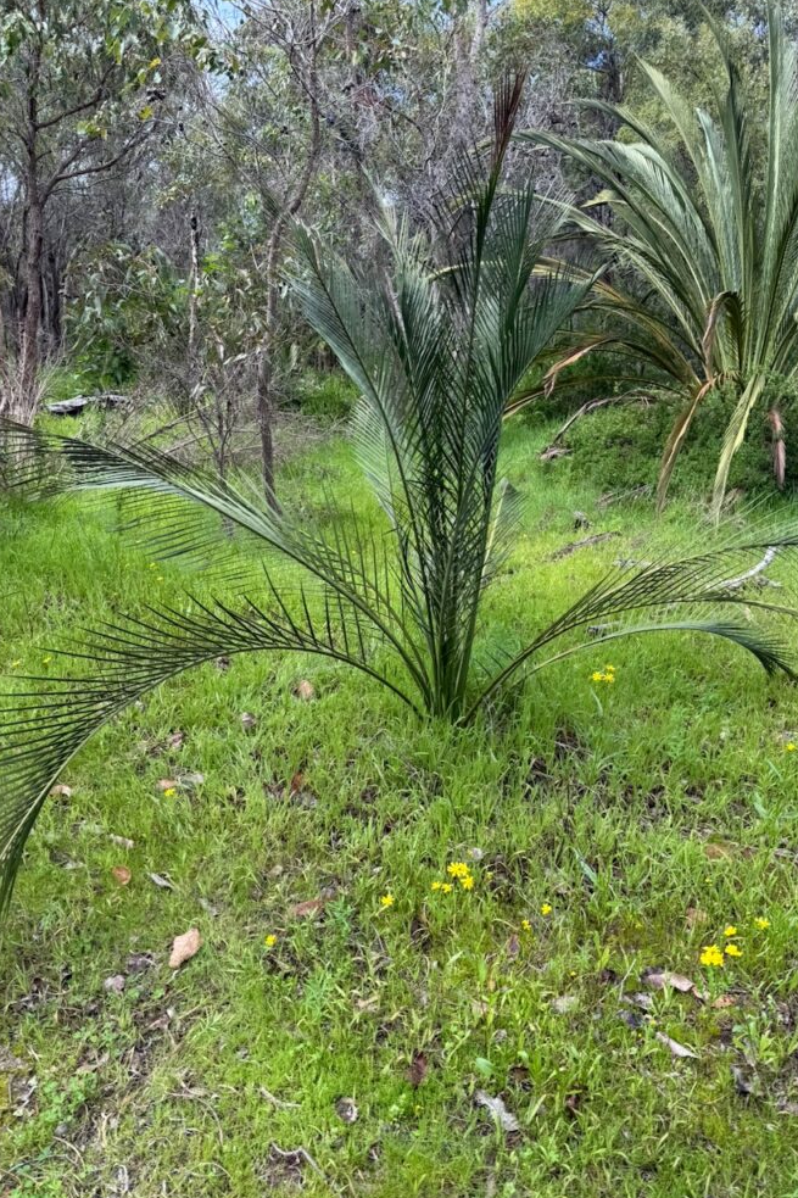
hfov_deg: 49.5
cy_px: 590
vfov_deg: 69.4
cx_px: 418
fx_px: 865
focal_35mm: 26
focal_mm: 6.76
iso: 80
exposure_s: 1/868
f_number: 1.78
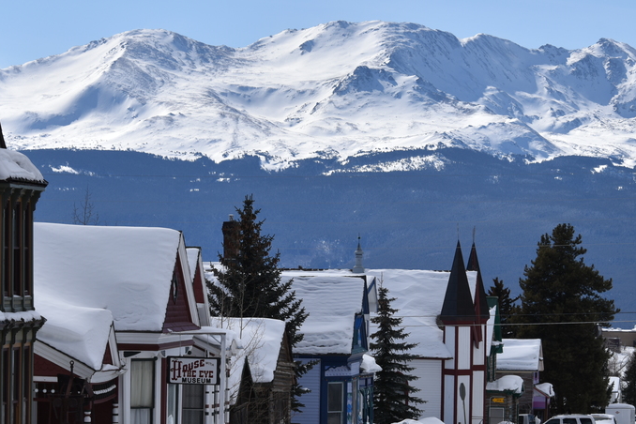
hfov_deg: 11.1
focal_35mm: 185
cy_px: 257
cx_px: 363
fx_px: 3268
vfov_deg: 7.4
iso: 100
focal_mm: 98
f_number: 10
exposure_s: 1/400
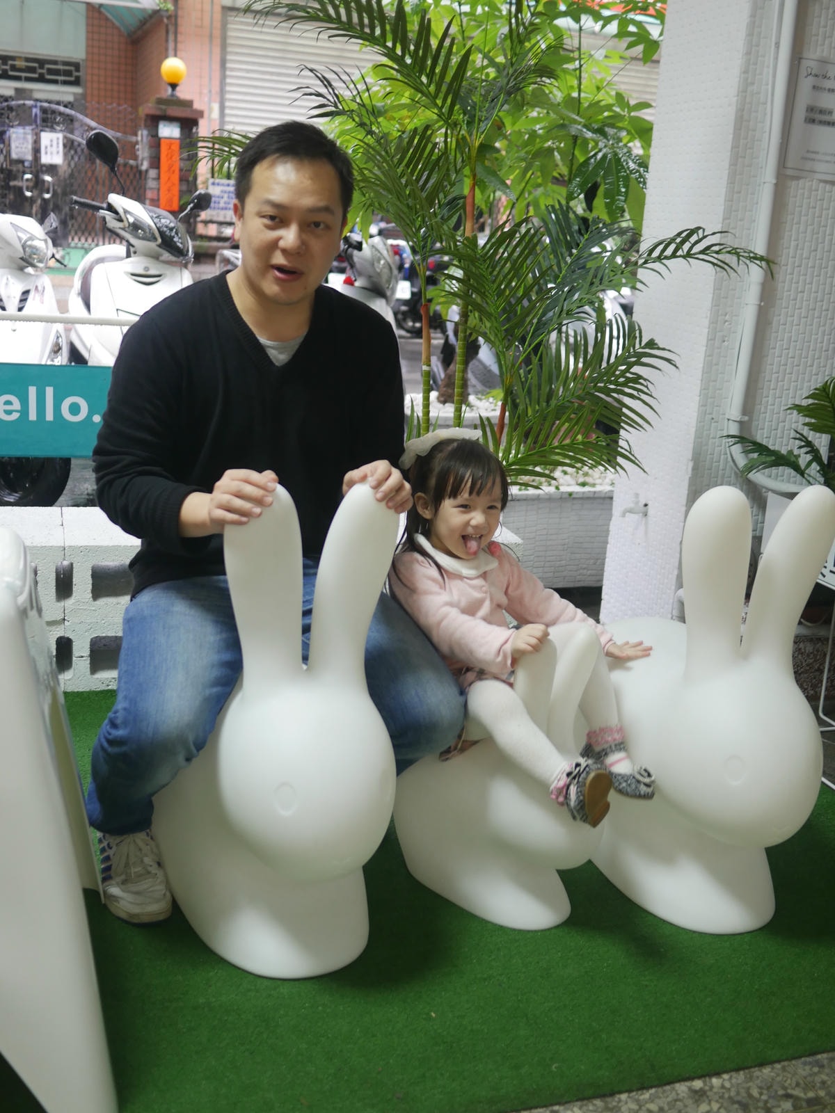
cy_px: 556
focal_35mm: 40
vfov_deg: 46.8
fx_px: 1286
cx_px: 418
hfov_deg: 36.0
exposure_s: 1/60
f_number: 1.7
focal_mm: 20
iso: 400
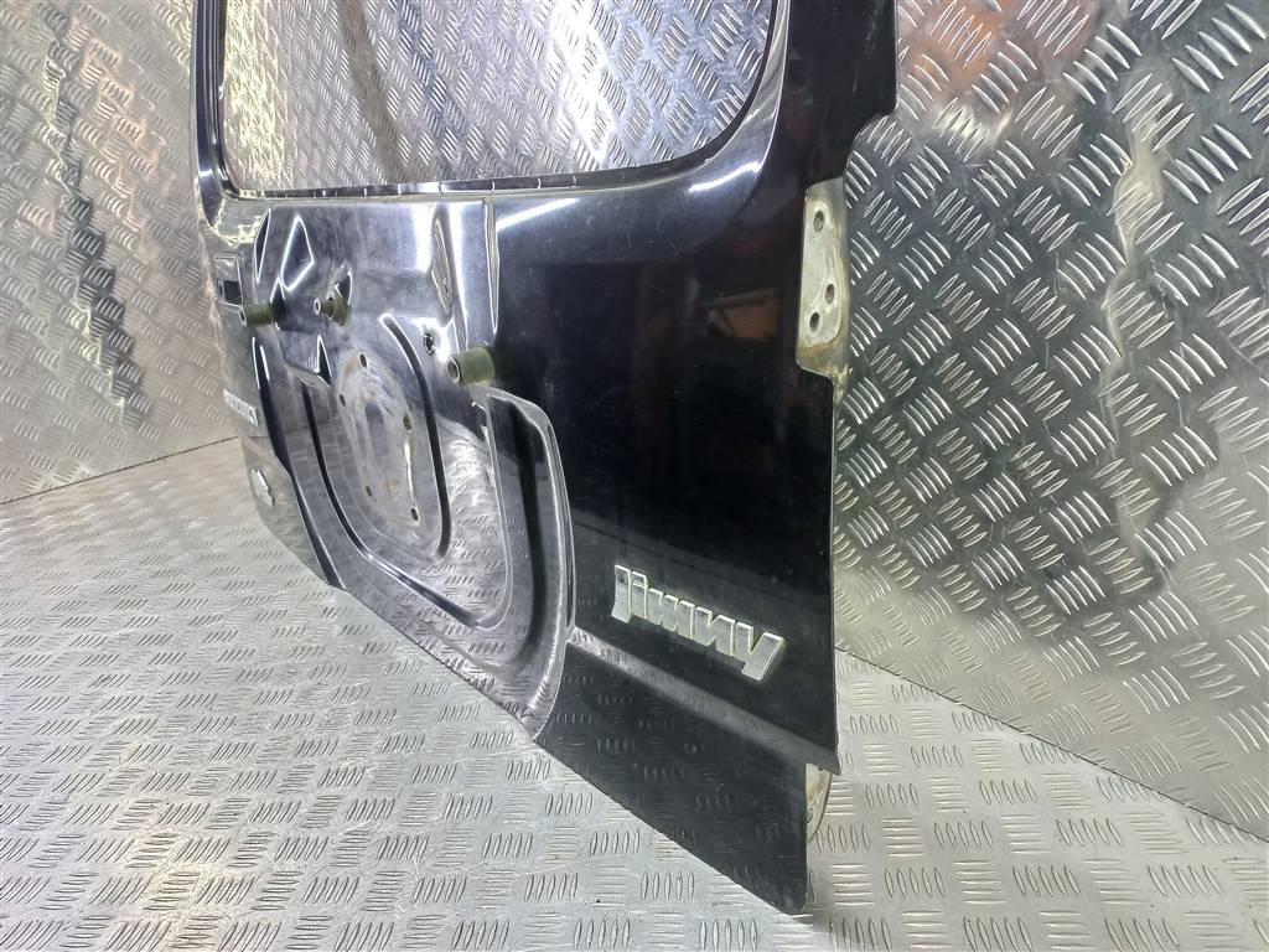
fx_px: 916
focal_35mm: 25
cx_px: 634
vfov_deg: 54.9
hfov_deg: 69.4
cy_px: 476
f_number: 1.8
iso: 160
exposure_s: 1/33
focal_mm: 4.6
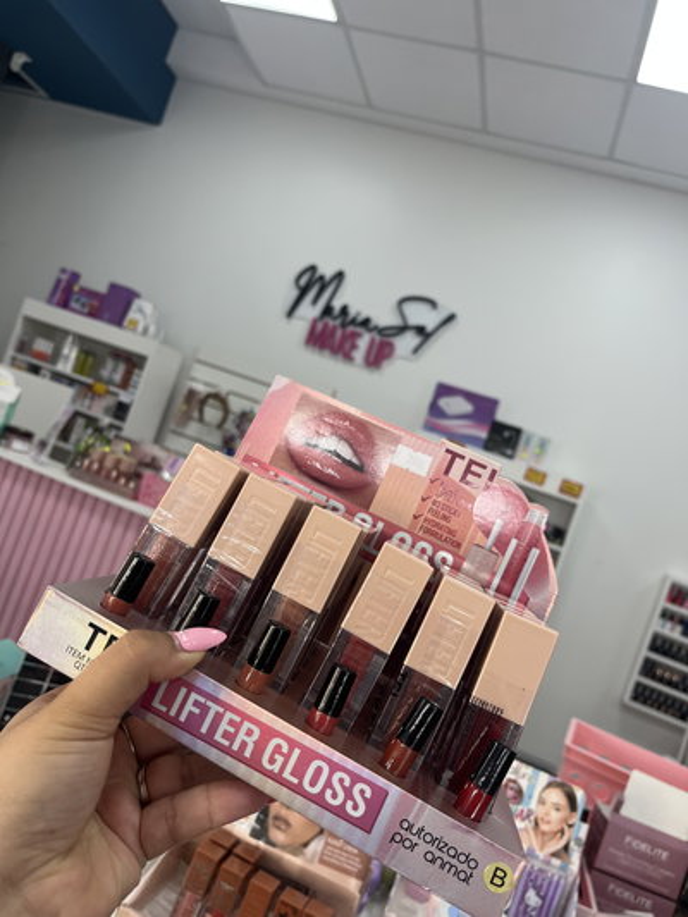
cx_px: 344
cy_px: 458
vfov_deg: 67.3
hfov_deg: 53.1
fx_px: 689
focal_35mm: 26
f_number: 1.6
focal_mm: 5.1
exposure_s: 1/100
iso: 40
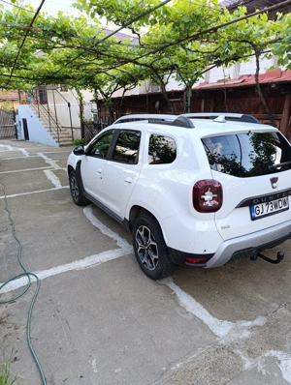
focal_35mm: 23
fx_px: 257
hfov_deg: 59.0
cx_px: 146
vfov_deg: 73.8
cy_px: 192
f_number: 1.6
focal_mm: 6.14
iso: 320
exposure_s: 1/120
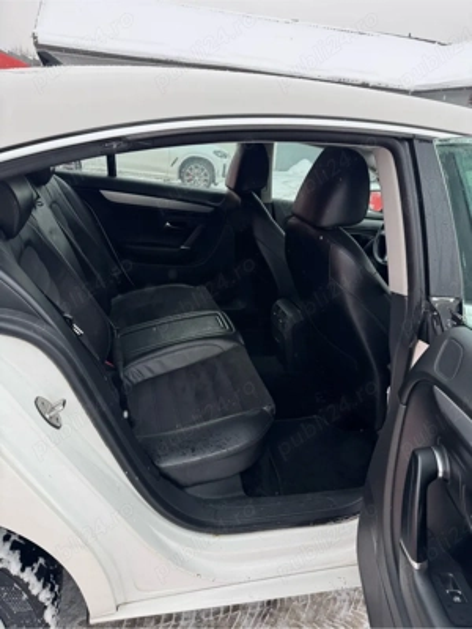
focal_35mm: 24
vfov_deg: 71.6
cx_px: 236
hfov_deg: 56.8
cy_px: 314
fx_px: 436
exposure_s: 1/477
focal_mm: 6.76
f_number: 1.78
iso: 80
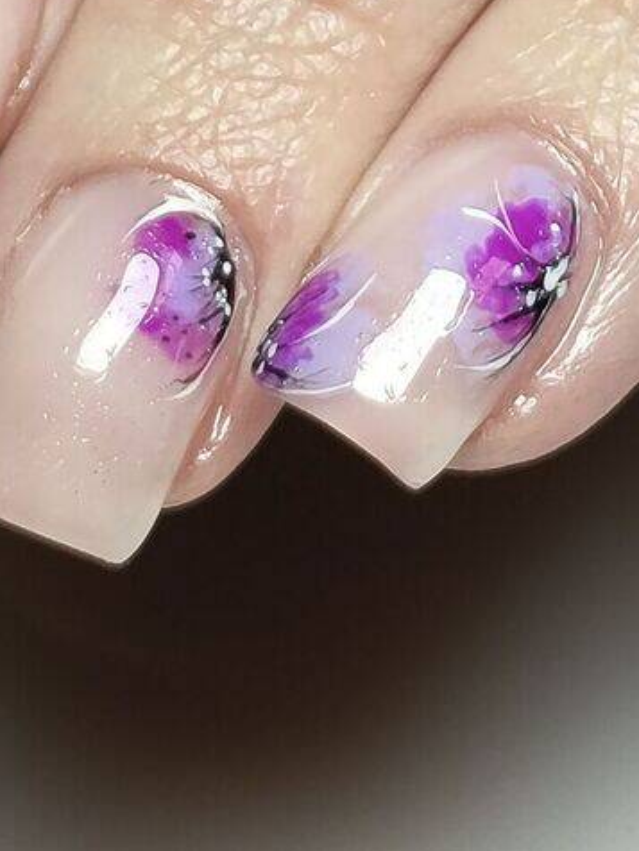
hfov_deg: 6.1
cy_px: -569
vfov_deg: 8.0
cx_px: 687
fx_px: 5956
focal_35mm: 242
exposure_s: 1/100
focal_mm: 5.27
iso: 110
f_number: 1.7
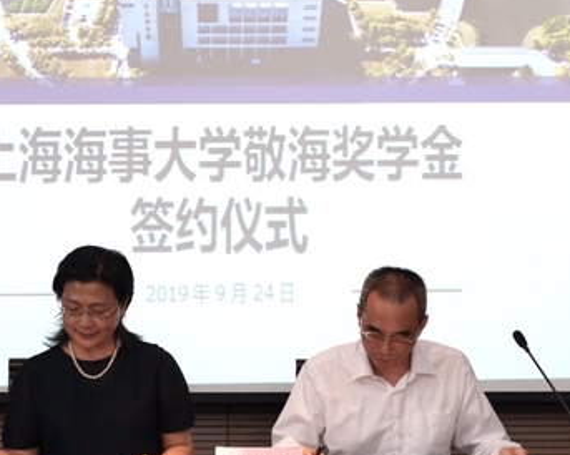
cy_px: 198
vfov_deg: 14.8
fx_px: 1753
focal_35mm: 104
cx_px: 229
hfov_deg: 18.4
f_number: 5.6
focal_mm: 38
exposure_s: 1/30
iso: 500
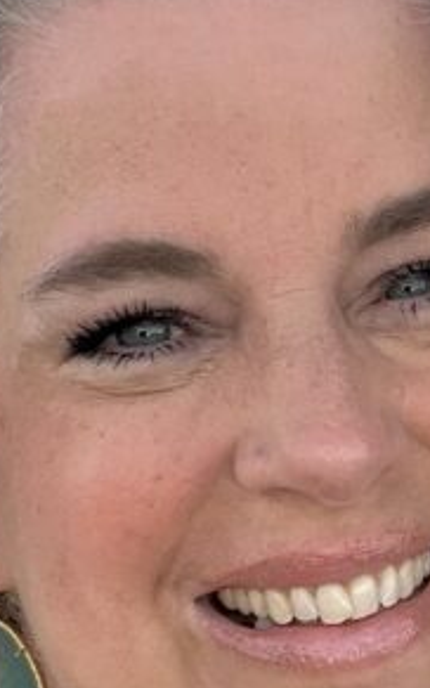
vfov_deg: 18.6
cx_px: 532
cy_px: 404
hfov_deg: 11.4
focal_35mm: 112
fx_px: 2099
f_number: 2.2
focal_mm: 2.71
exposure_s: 1/121
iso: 64
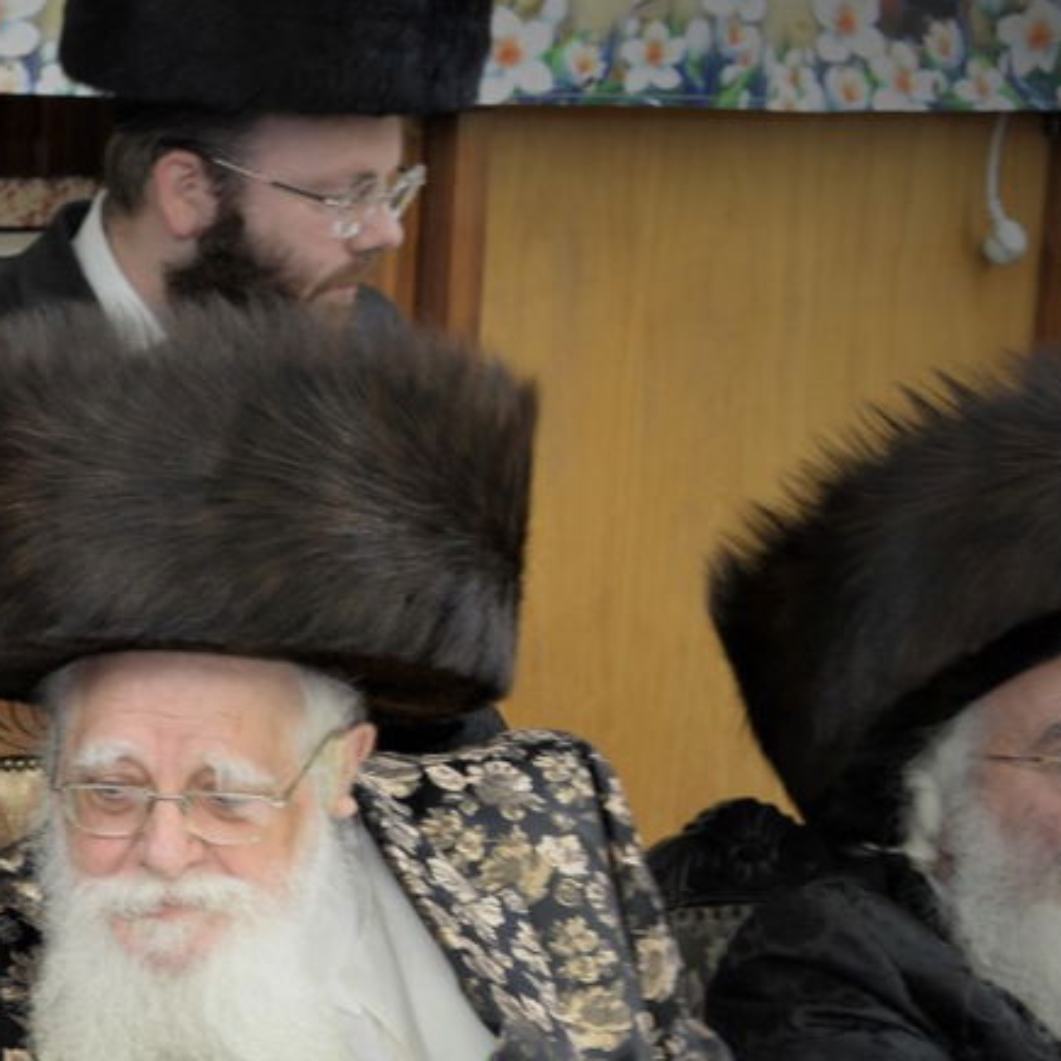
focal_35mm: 142
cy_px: 1010
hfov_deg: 11.7
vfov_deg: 12.2
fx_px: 4924
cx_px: -548
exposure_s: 1/60
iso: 1600
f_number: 5.6
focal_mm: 52
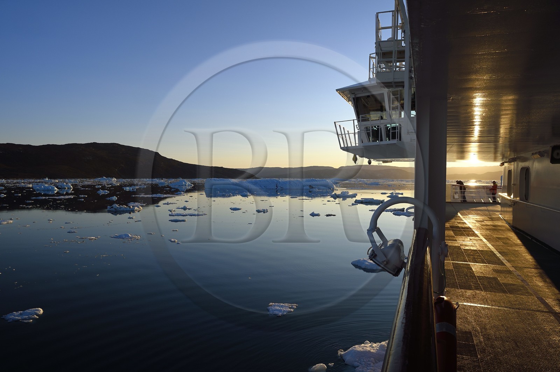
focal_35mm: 24
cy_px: 186
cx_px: 280
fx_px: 373
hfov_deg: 73.8
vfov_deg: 53.1
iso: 200
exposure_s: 1/250
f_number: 13
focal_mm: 24
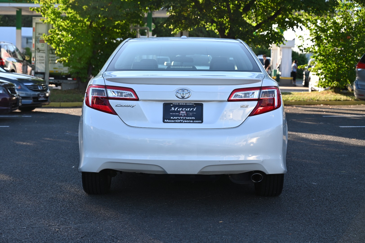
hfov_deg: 28.9
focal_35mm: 70
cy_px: 122
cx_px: 182
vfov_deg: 19.4
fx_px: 709
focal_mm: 70
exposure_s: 1/250
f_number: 5.6
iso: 200
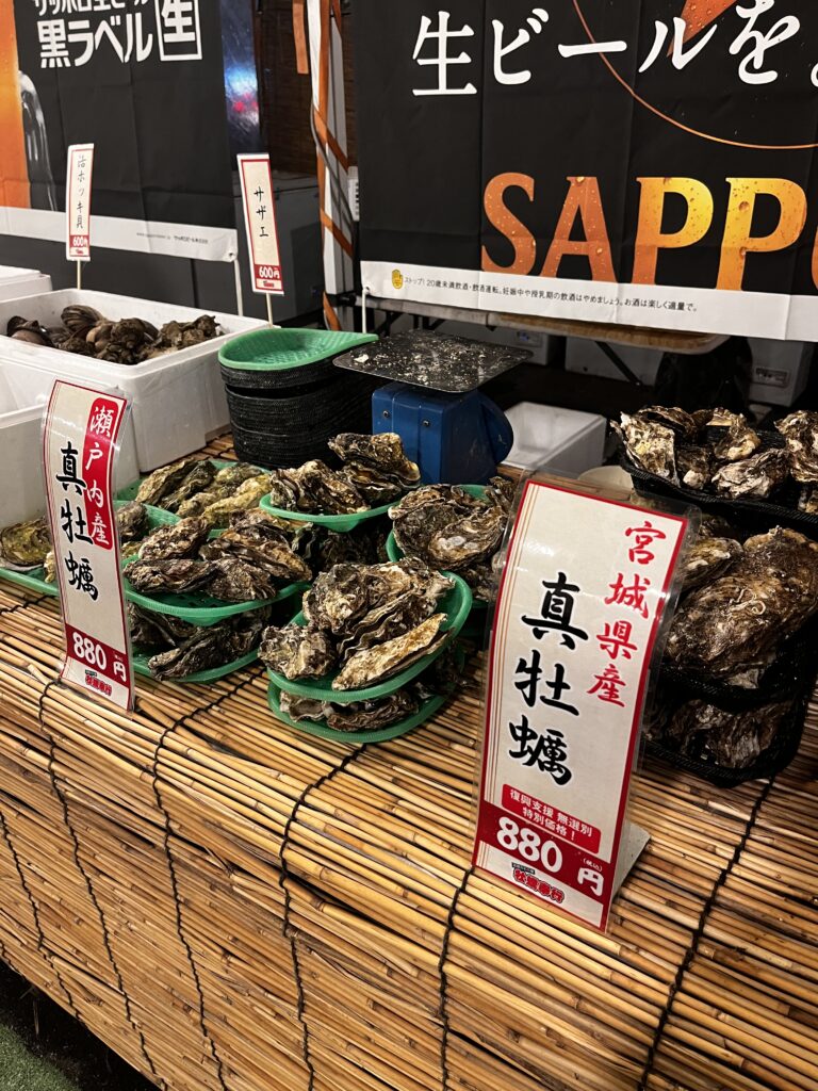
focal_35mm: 26
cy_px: 546
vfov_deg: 67.3
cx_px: 409
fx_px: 819
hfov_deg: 53.1
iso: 320
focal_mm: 5.1
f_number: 1.6
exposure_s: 1/50
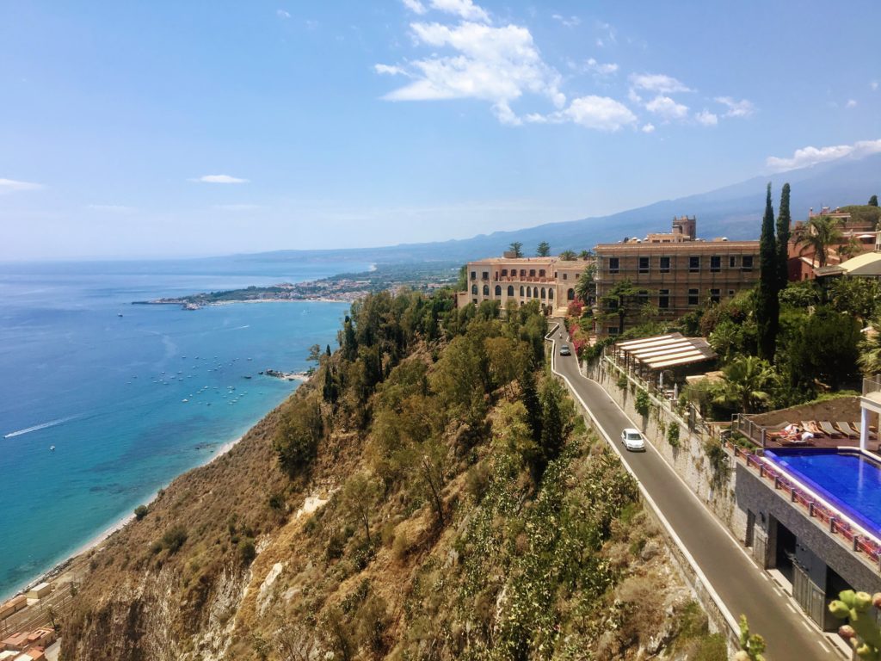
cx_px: 440
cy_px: 330
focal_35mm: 29
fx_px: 738
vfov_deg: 48.2
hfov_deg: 61.7
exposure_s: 1/1789
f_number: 2.2
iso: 25
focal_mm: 4.15
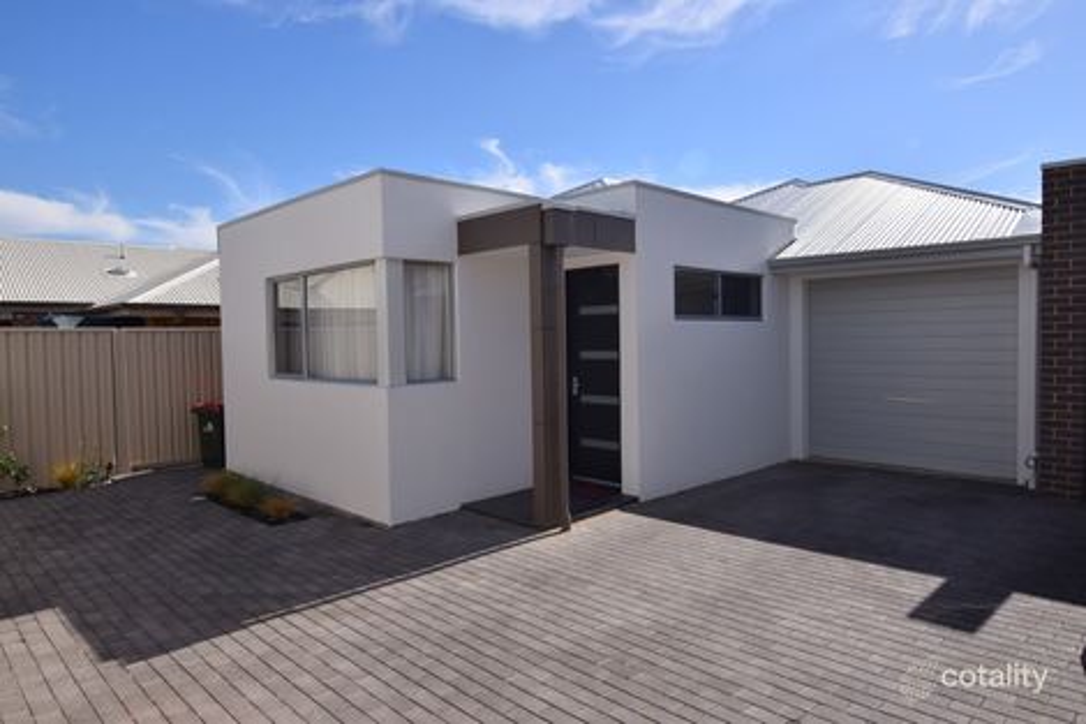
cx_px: 543
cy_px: 362
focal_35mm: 21
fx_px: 633
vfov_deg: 59.5
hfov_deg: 81.2
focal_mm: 14
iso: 100
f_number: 14
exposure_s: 1/200
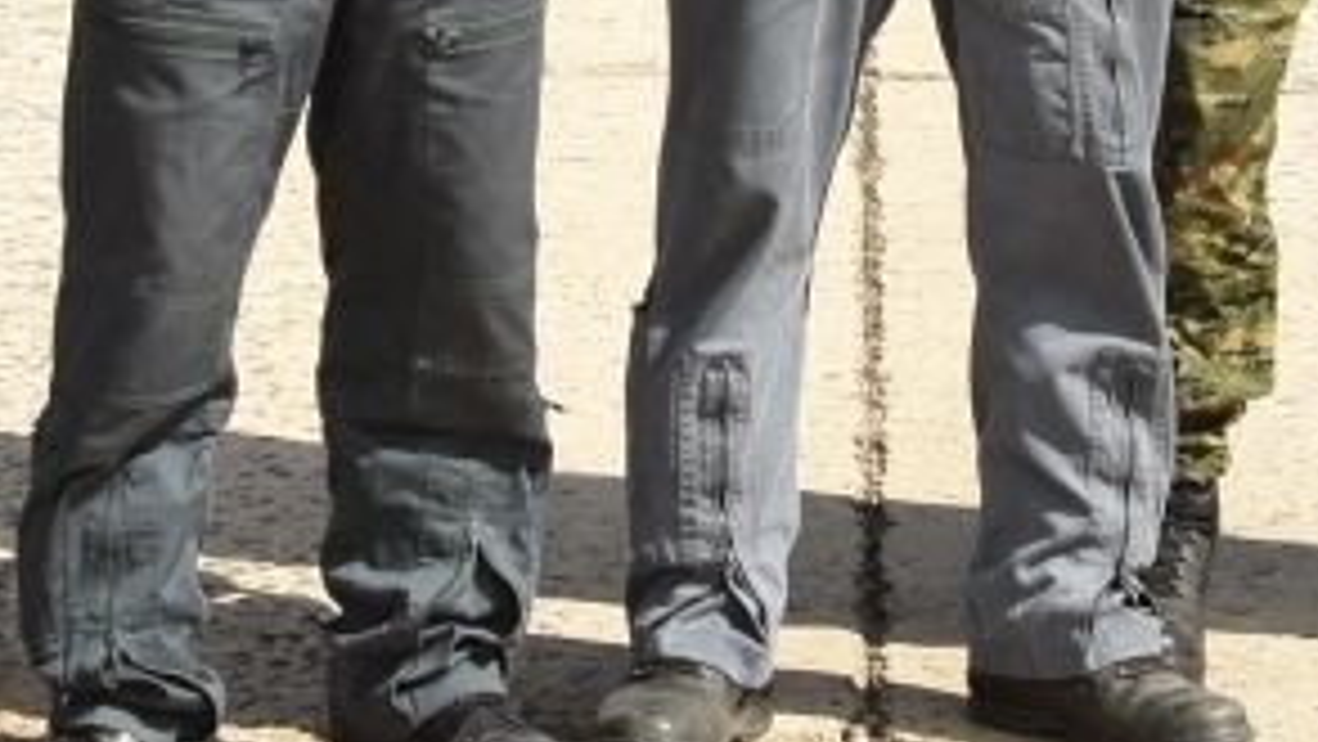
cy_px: -780
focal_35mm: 206
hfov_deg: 10.5
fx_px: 7201
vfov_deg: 5.8
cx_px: 670
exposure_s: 1/250
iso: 100
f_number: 8
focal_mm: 24
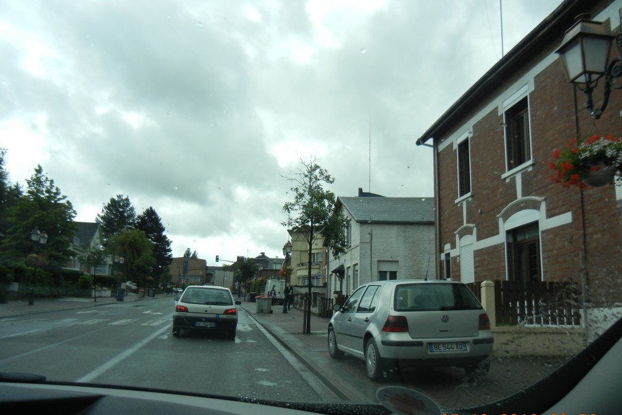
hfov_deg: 58.7
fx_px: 553
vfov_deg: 41.1
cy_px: 232
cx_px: 317
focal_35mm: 32
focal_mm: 5.4
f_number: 7
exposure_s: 1/245
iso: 160
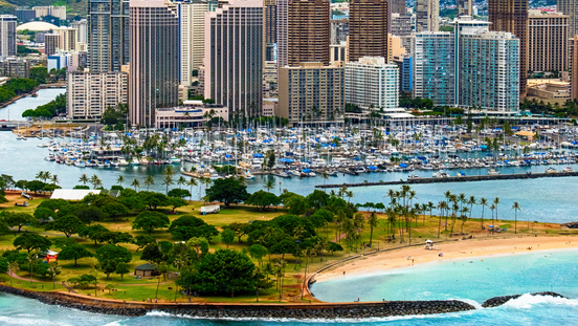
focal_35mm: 119
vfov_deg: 10.2
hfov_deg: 18.0
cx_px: 282
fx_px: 1825
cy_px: 72
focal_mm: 50
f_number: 10
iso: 800
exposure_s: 1/2000
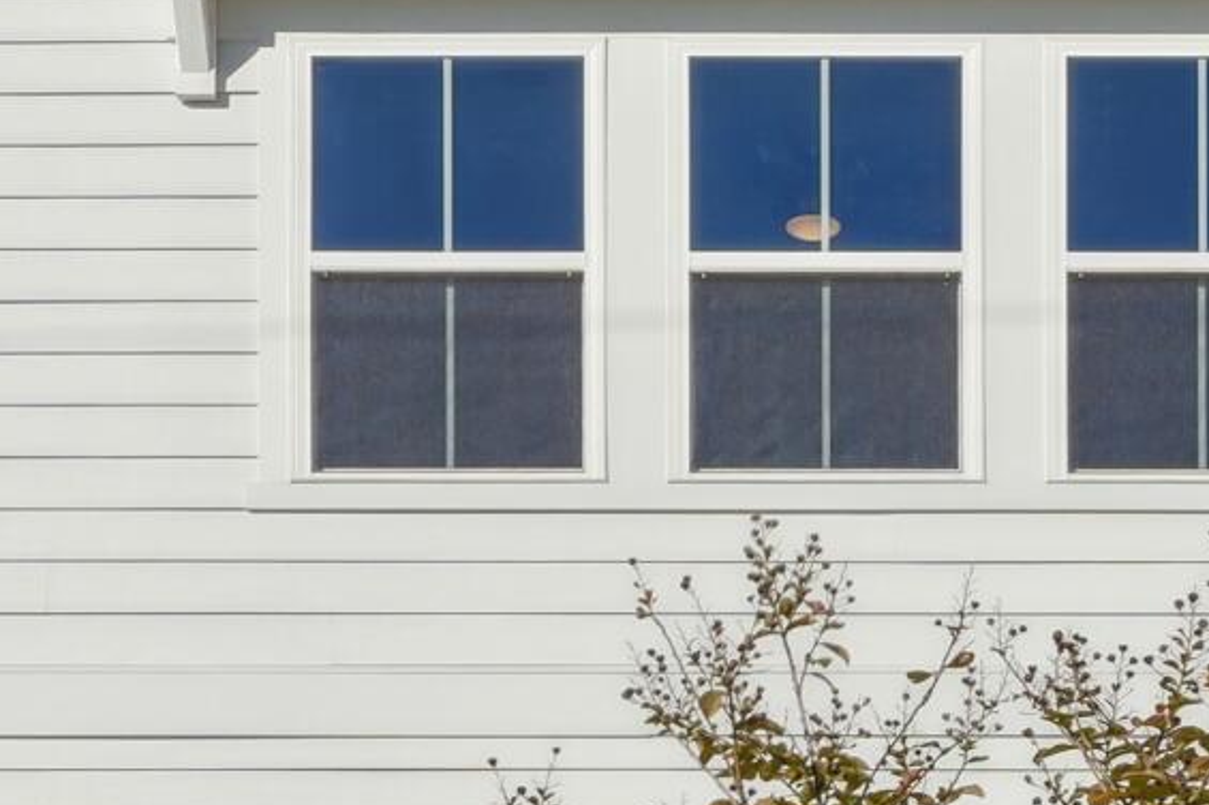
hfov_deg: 23.8
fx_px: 2853
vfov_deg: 15.7
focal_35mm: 85
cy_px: -43
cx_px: 830
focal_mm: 16
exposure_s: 1/400
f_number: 11
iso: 100
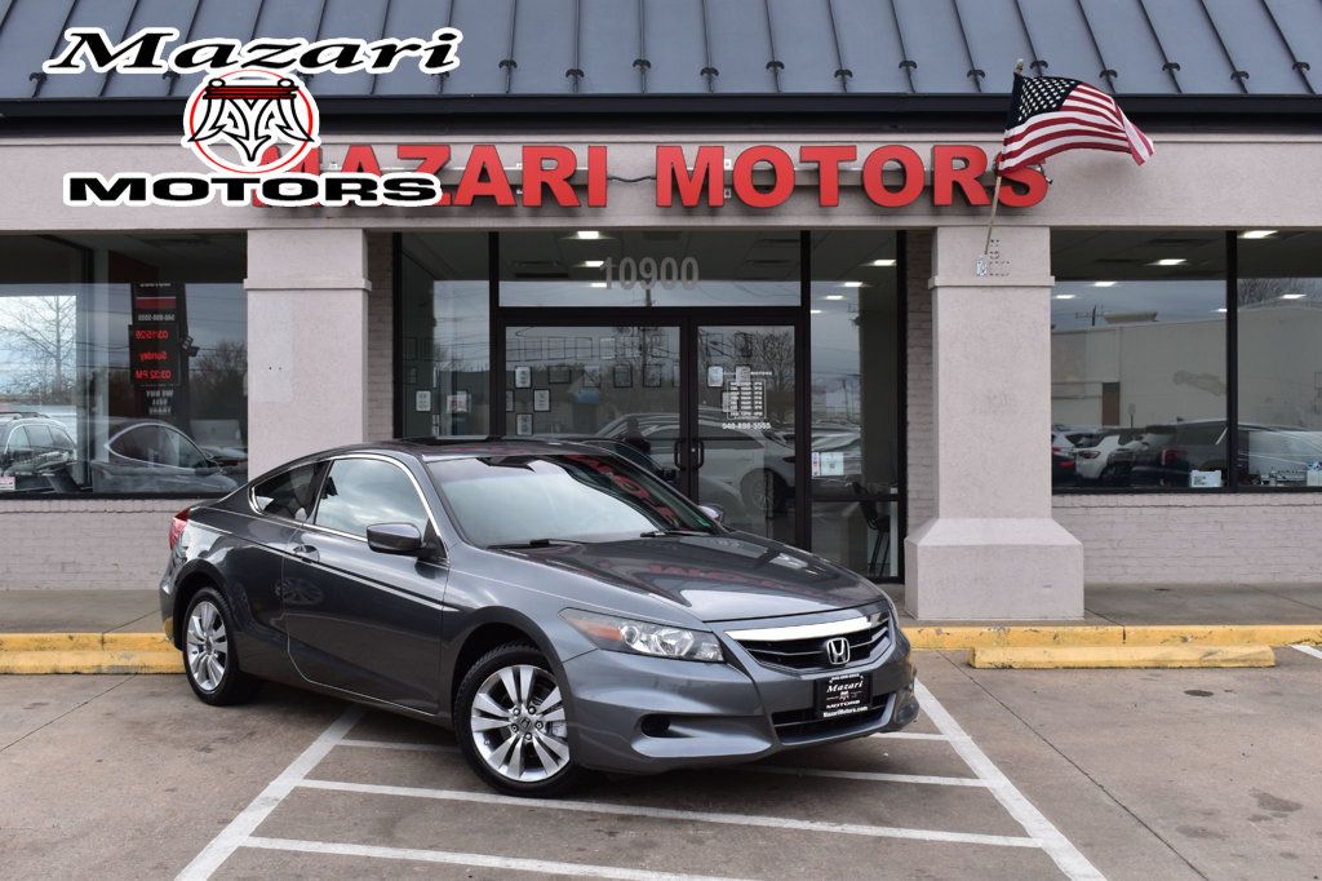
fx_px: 1652
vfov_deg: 29.8
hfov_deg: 43.6
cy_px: 440
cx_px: 661
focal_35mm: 45
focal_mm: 30
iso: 400
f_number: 10
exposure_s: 1/250
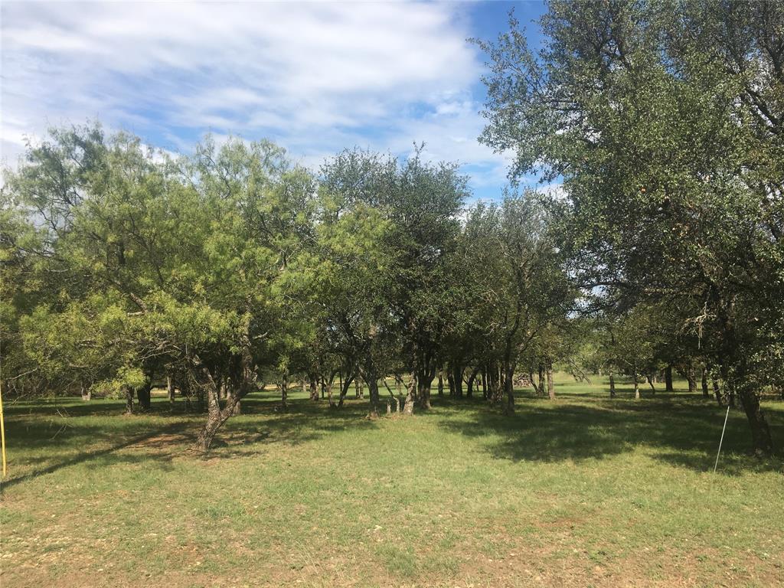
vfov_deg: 48.2
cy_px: 294
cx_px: 392
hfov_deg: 61.7
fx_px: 657
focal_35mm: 29
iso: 25
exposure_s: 1/1508
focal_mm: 4.15
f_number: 2.2
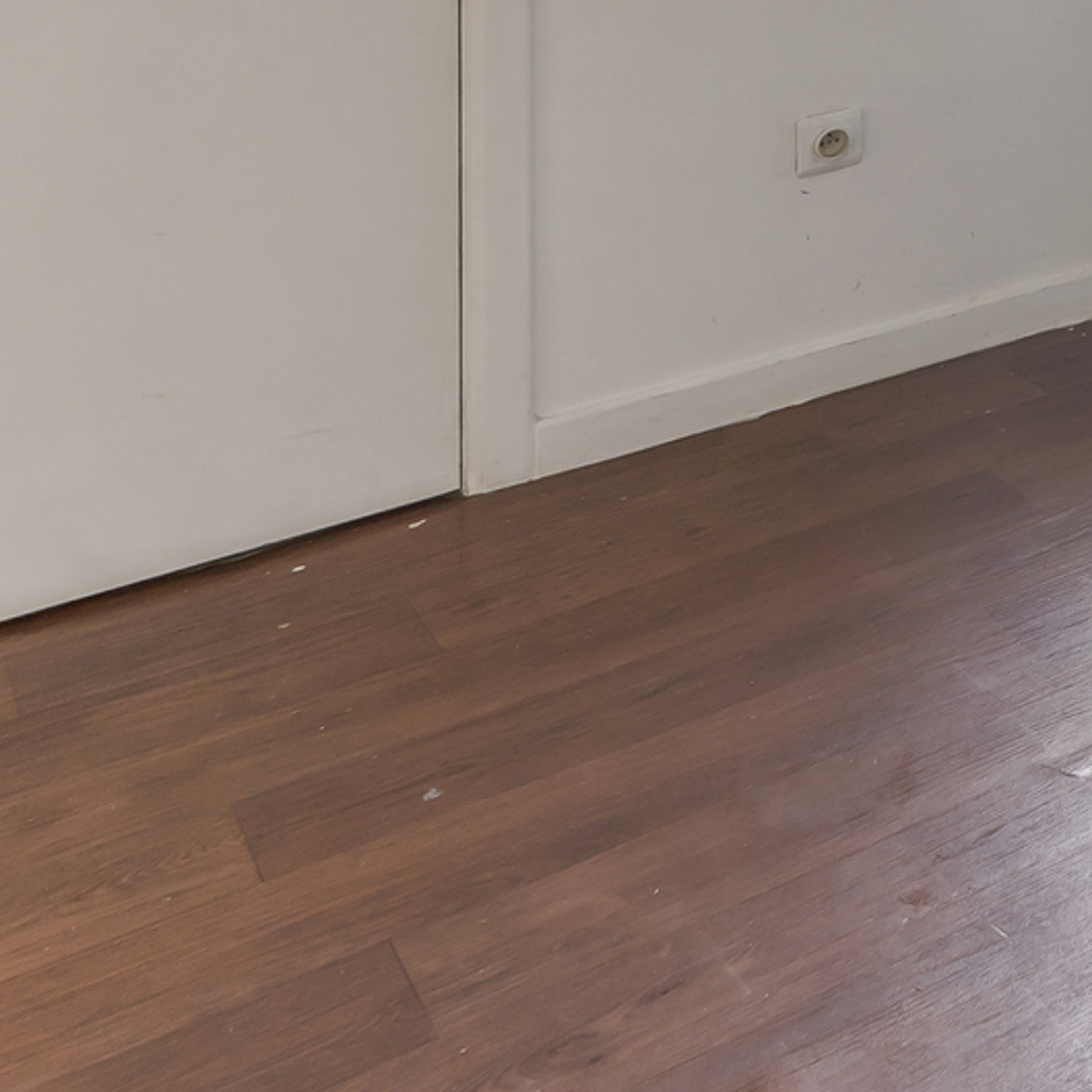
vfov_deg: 26.1
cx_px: 2006
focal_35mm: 54
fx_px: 1927
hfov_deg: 20.8
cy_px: -391
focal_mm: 14
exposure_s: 1/10
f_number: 8
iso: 250
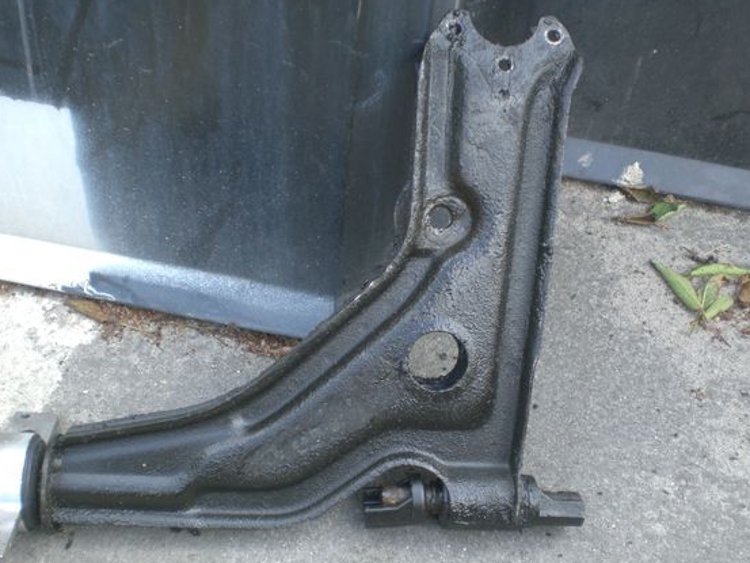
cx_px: 350
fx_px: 954
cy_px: 312
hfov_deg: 42.9
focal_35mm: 44
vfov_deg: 32.9
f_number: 3.1
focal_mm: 6.3
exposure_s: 1/125
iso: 100
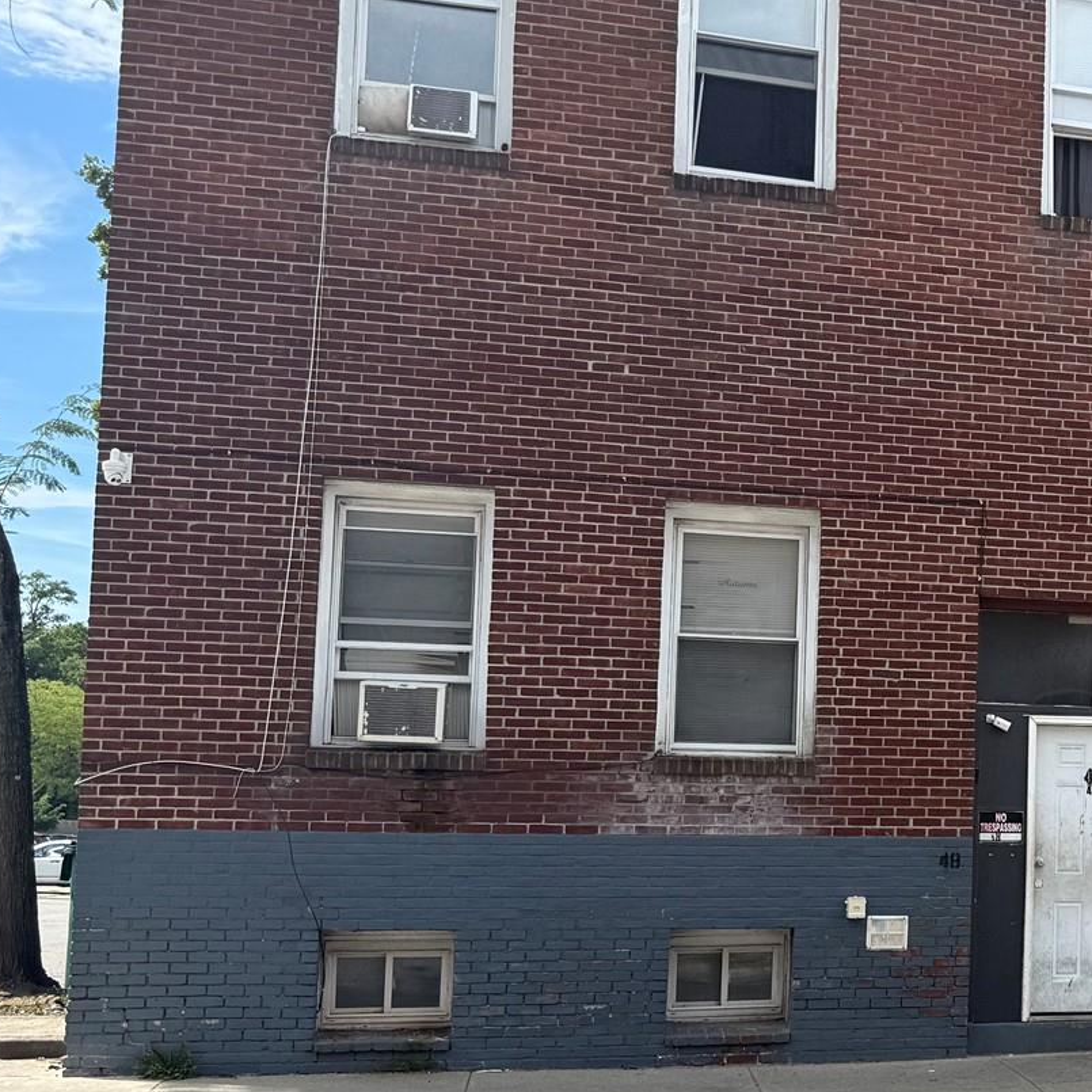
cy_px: 670
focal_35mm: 54
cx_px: 1195
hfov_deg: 28.7
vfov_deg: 31.5
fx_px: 1927
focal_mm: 6.76
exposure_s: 1/2611
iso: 80
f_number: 1.78
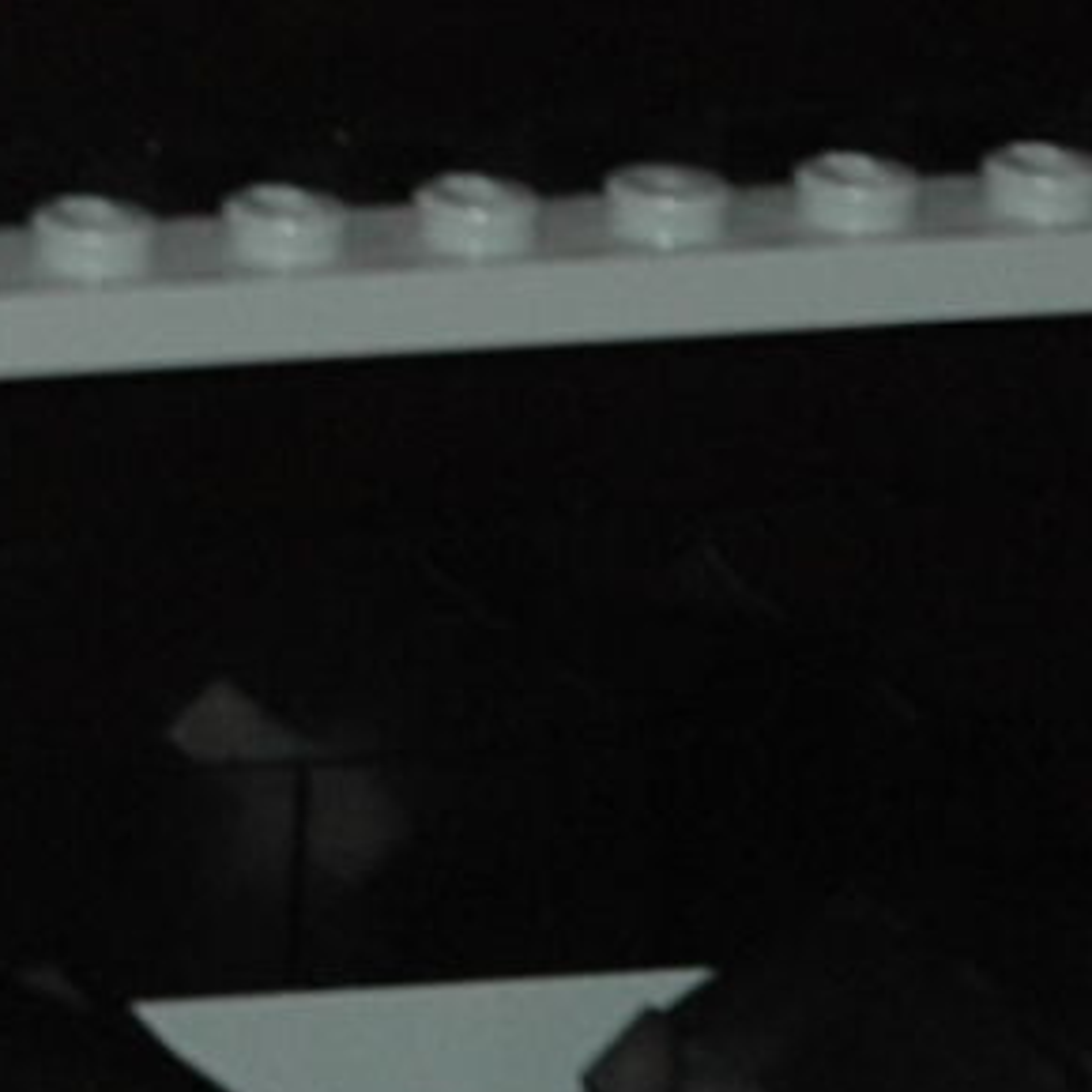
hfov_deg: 2.7
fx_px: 22628
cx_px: -2158
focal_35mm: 634
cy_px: -1450
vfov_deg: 2.7
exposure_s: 1/60
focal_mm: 48
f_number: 4.5
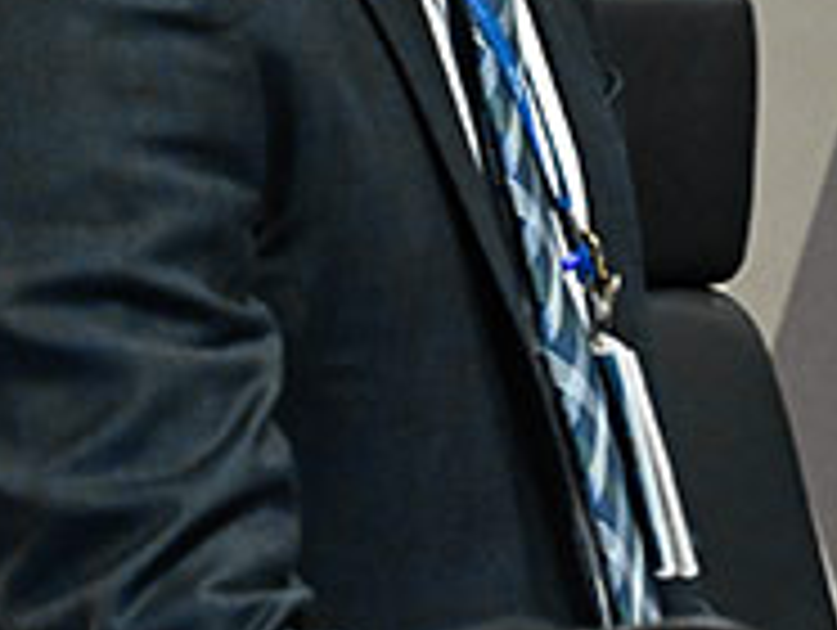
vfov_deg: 4.8
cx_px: 1516
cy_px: 315
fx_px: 7505
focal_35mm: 310
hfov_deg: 6.2
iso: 4000
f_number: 5
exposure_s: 1/160
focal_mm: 70
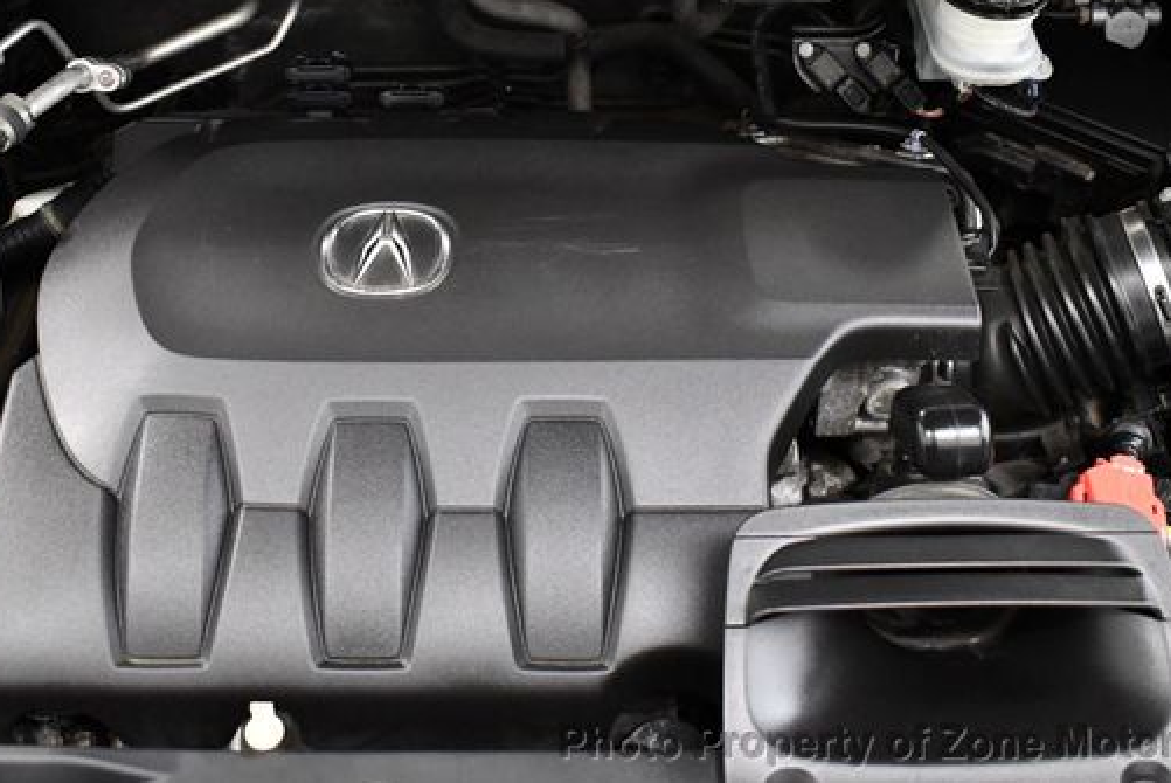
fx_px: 1498
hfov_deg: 42.7
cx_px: 531
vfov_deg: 29.2
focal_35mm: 46
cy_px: 287
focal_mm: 18
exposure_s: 1/80
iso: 3200
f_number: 3.5
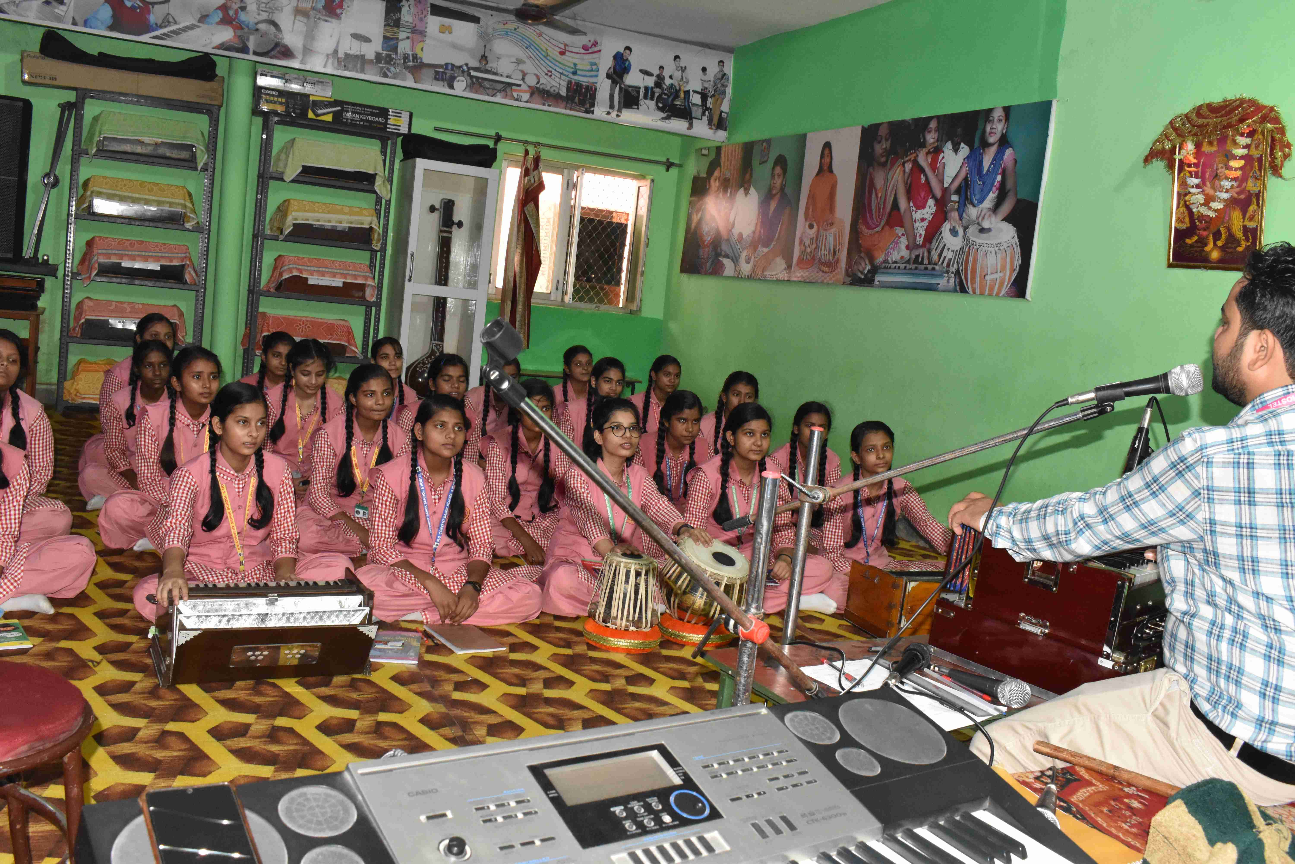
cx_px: 648
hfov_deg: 59.5
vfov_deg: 41.7
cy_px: 432
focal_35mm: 32
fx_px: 1133
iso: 2800
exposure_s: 1/80
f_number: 9
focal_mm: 21
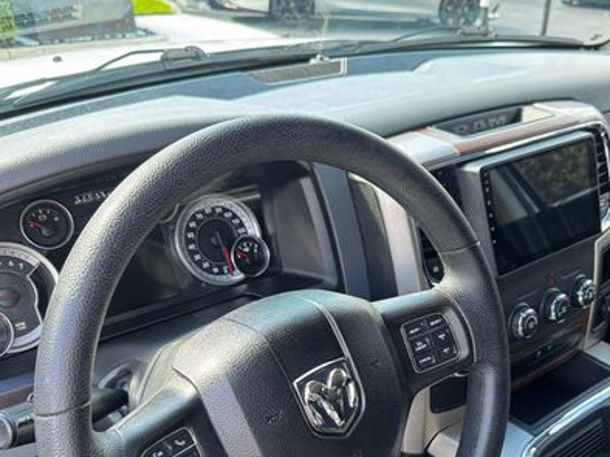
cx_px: 362
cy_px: 339
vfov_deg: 36.0
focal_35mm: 39
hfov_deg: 47.6
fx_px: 687
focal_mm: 6.76
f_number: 1.78
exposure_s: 1/104
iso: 200
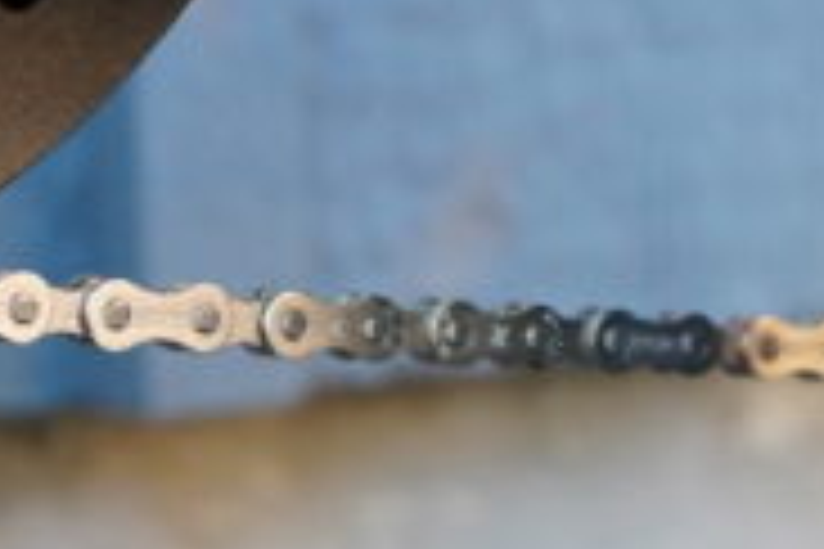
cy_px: 886
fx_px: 5104
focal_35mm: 223
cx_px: 1283
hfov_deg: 9.0
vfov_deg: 6.1
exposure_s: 1/160
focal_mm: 53
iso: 2000
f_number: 5
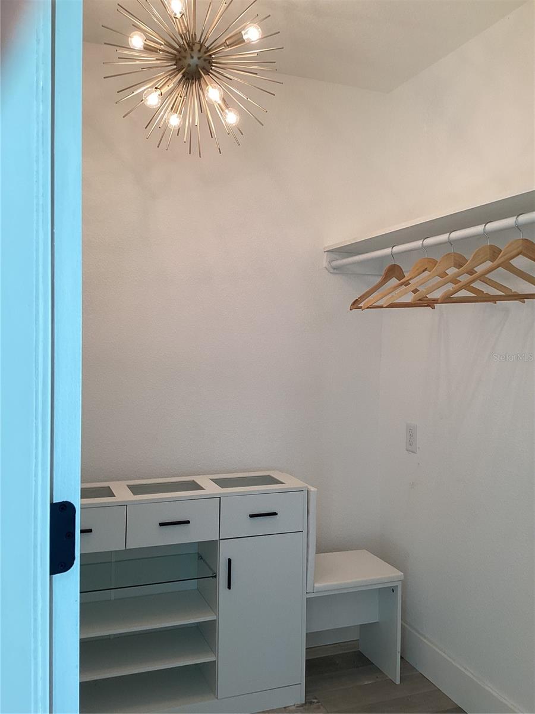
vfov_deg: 58.4
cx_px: 268
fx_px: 639
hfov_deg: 45.4
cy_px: 357
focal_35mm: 31
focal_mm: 3.3
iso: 50
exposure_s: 1/60
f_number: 2.4
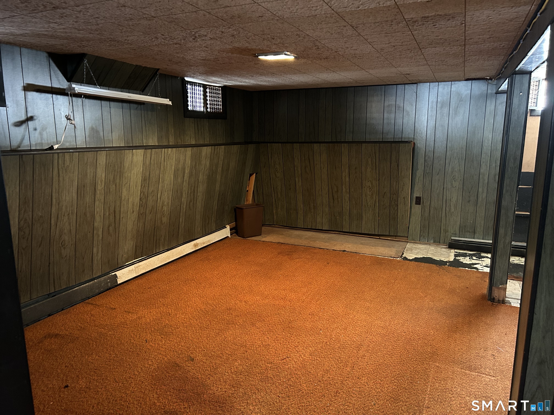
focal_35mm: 26
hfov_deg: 67.3
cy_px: 208
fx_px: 416
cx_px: 277
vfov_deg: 53.1
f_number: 1.5
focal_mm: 5.7
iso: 640
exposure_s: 1/30
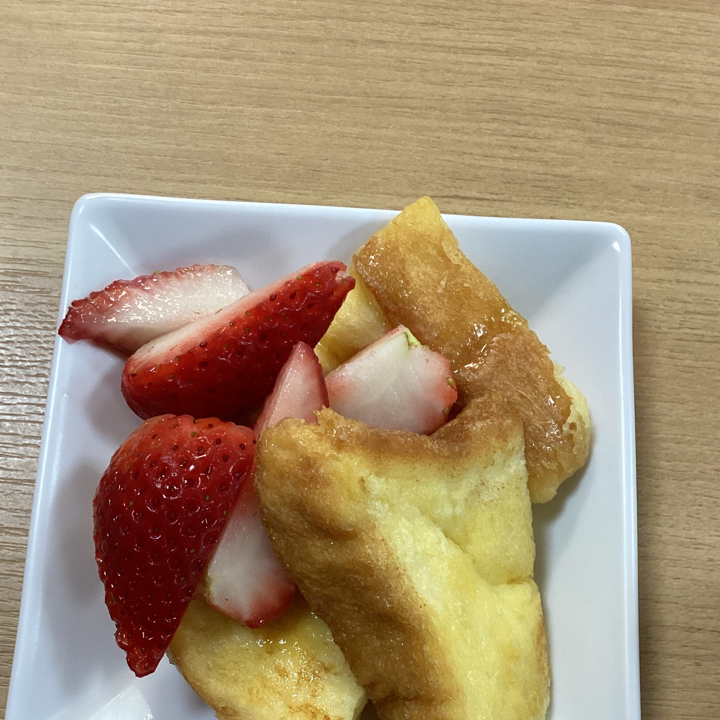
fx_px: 894
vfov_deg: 43.2
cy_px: 486
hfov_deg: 43.9
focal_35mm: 38
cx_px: 356
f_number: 2.4
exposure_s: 1/60
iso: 160
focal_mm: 3.3
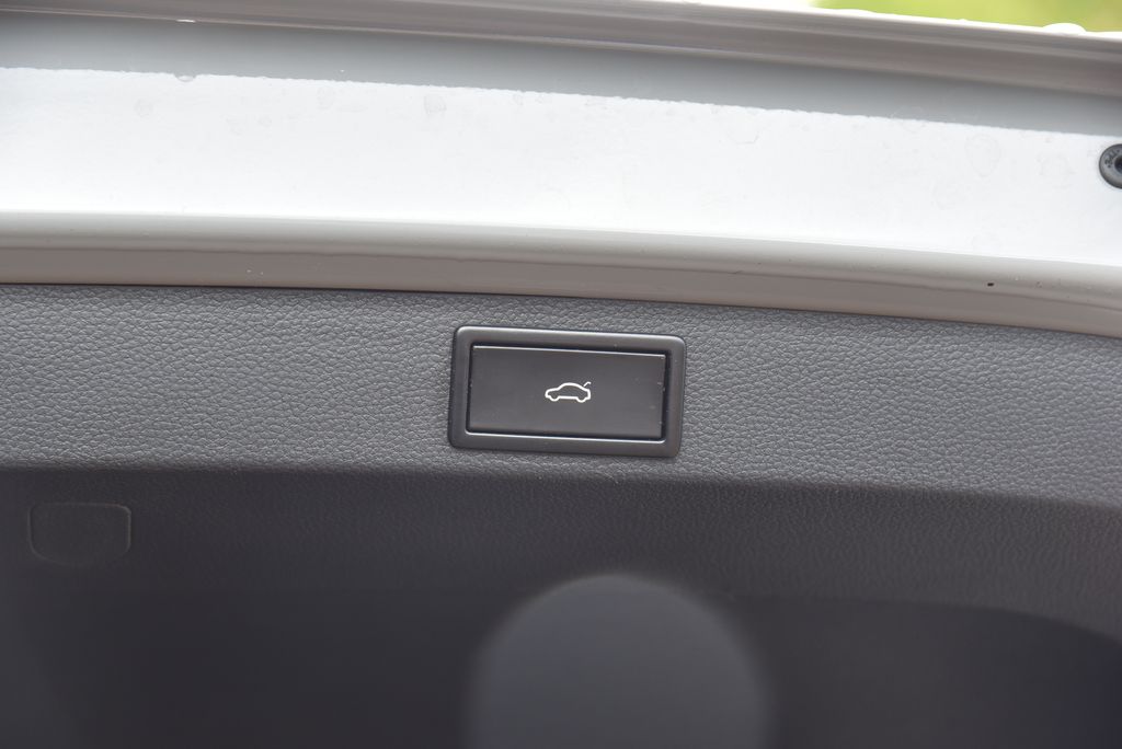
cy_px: 374
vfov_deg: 11.4
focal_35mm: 120
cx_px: 561
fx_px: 3742
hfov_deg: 17.1
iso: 500
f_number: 5.6
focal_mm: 120
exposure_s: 1/125
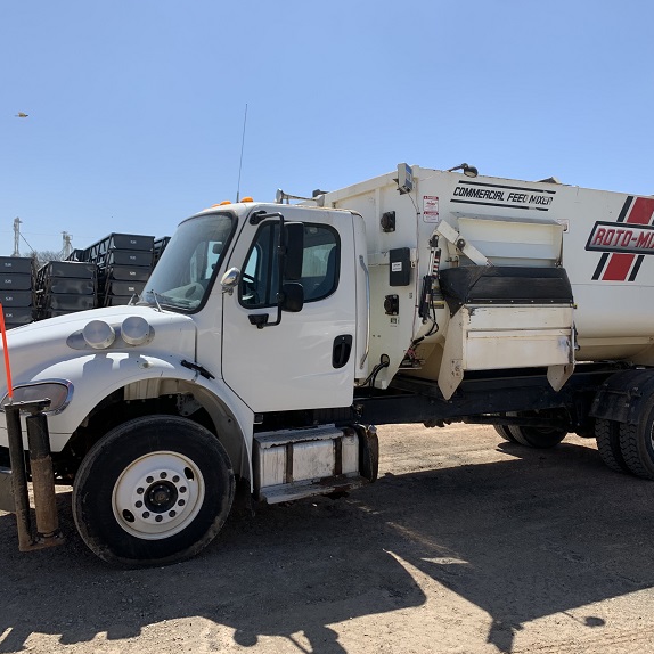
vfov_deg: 52.5
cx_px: 405
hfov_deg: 52.0
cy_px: 330
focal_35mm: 31
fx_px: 663
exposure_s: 1/2033
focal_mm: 4.25
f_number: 1.8
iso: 25
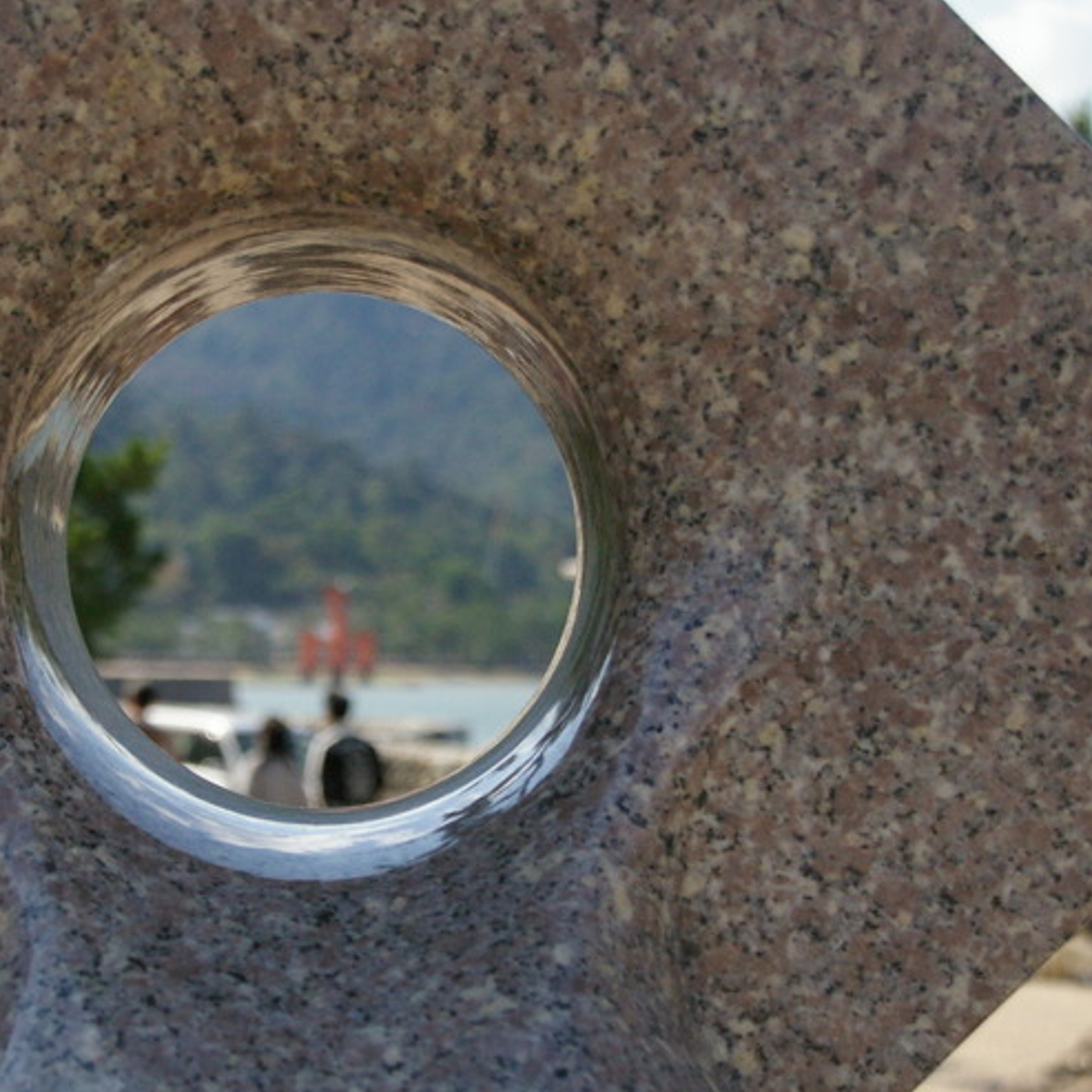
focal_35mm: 90
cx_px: 334
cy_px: 642
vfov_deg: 19.3
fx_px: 3212
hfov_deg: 19.2
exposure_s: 1/4000
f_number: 4.5
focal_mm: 34
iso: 800
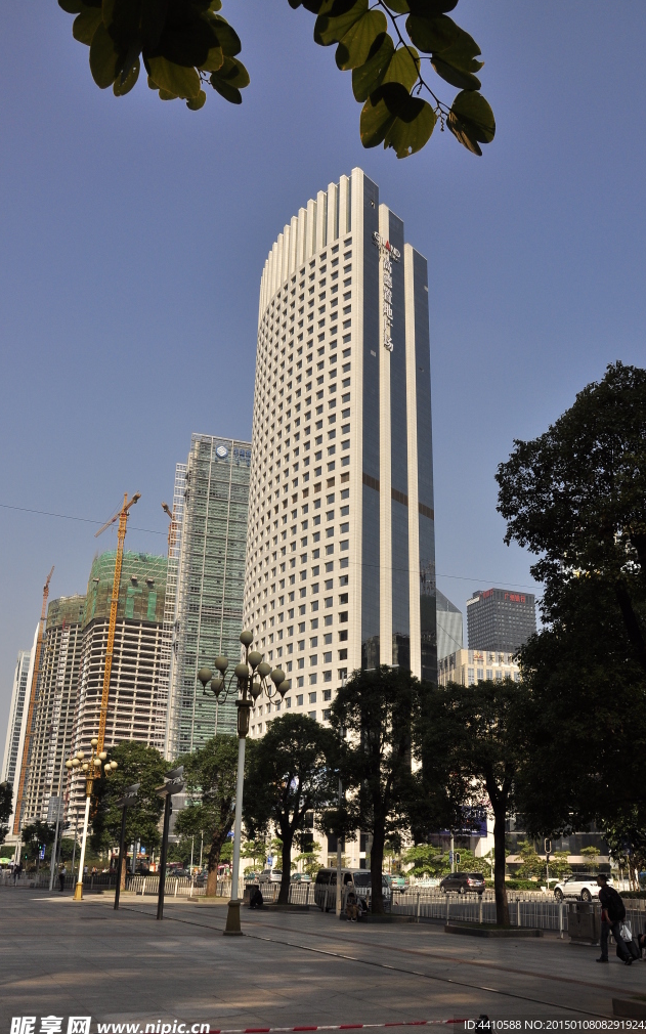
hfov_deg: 38.8
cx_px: 342
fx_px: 916
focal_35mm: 33
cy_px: 521
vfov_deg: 58.9
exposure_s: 1/500
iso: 200
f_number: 11
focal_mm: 21
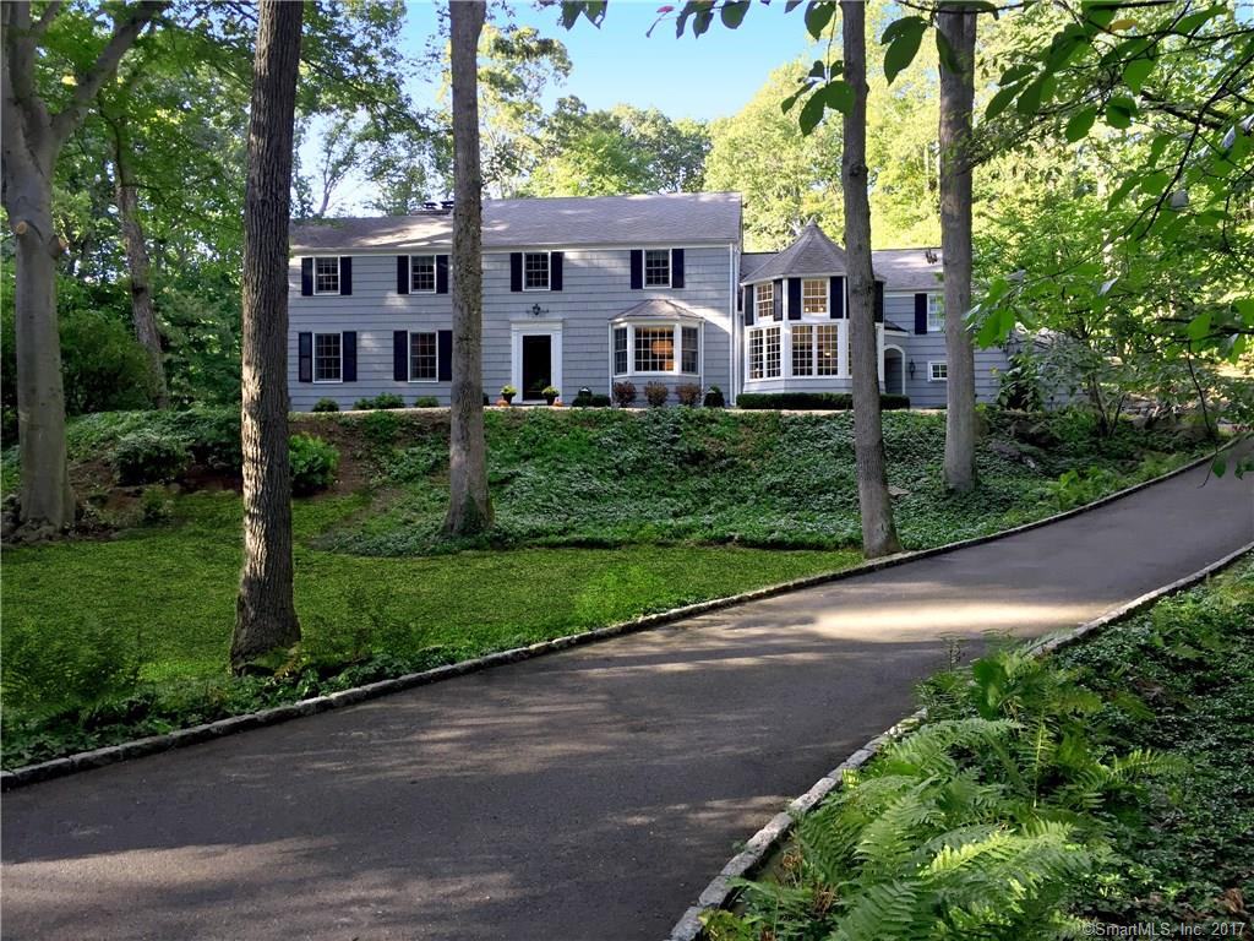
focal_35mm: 29
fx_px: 1051
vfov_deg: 48.2
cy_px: 470
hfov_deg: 61.7
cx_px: 627
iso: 50
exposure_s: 1/120
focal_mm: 4.15
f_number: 2.2
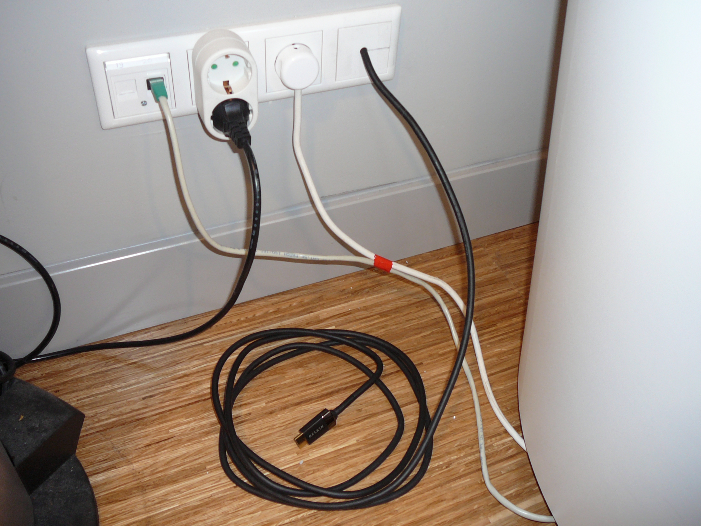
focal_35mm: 35
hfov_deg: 52.6
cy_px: 263
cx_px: 350
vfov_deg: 40.7
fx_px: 709
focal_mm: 5.2
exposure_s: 1/30
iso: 100
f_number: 2.8
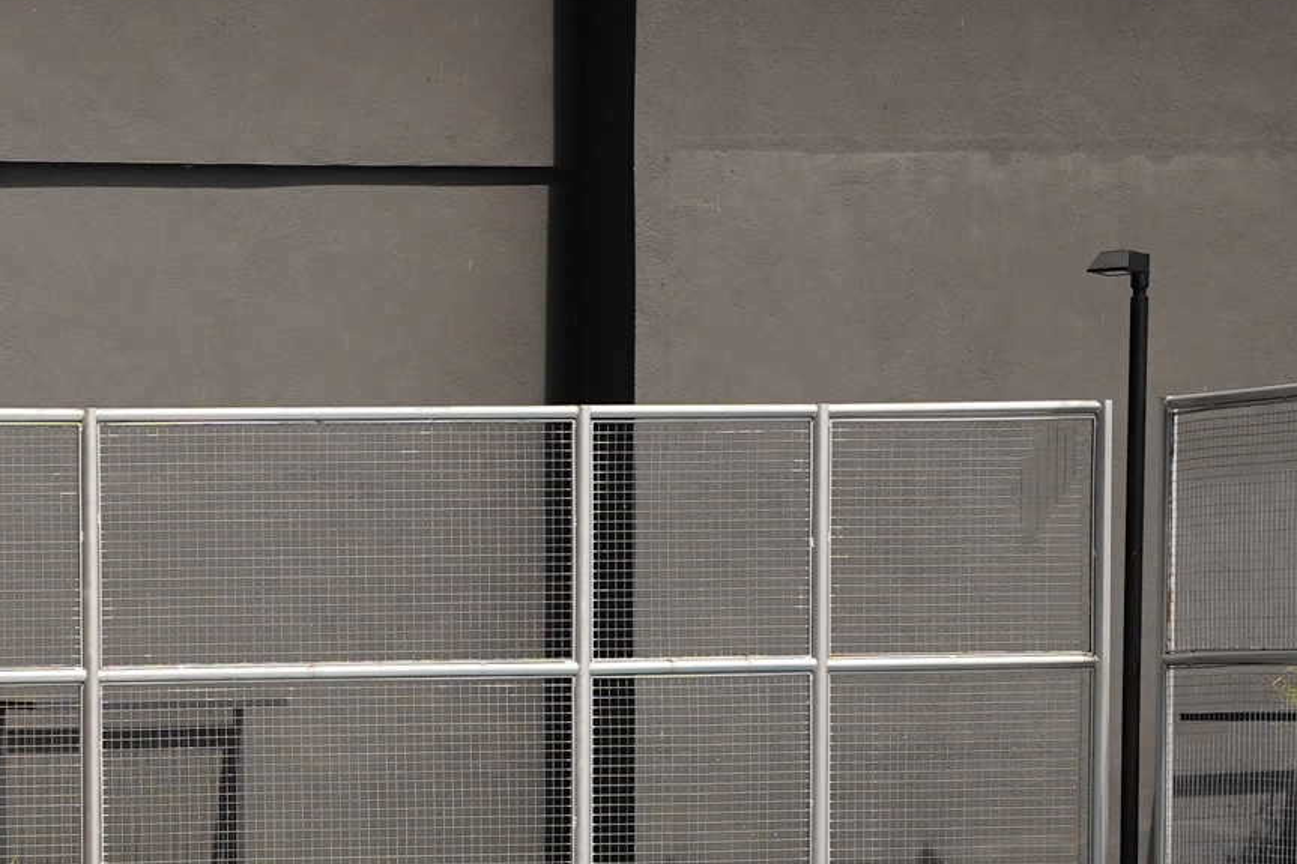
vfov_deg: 8.8
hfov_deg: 13.1
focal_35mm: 153
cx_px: -186
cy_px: 1143
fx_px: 5511
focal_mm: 44
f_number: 2.8
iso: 320
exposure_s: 1/100
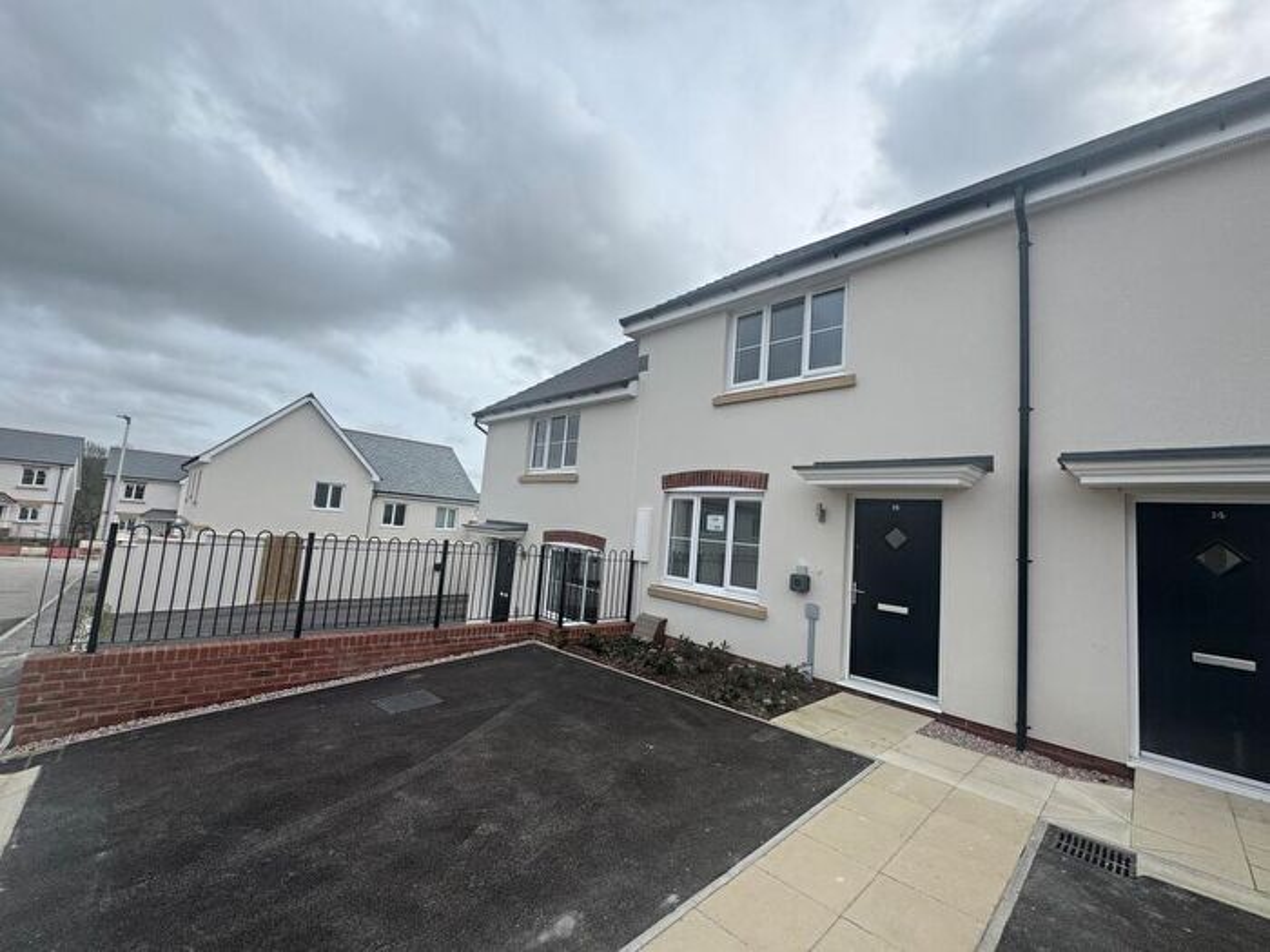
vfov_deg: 85.7
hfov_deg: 102.1
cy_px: 476
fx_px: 514
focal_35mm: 14
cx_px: 635
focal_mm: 2.22
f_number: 2.2
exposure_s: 1/1600
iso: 50
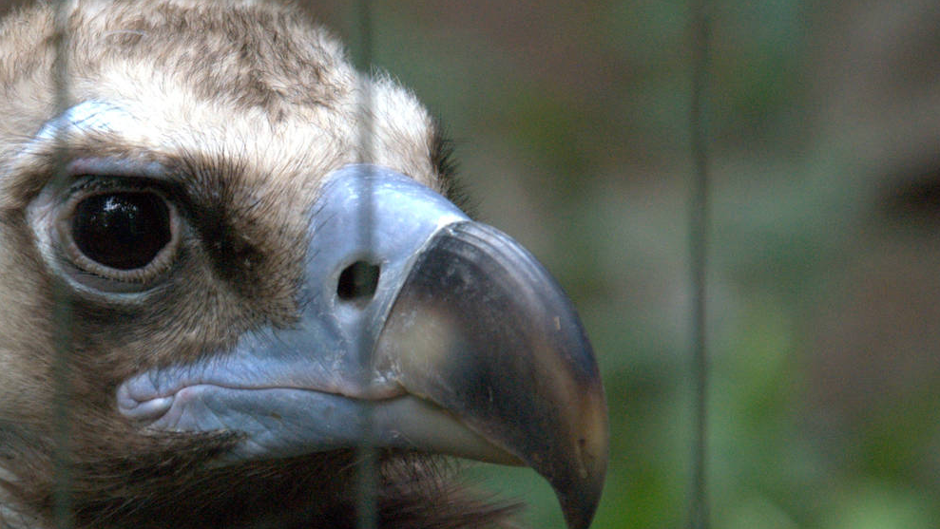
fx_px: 12691
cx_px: 182
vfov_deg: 2.4
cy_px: 332
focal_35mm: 509
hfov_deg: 4.2
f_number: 6.3
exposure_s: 1/200
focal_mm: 200
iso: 1600
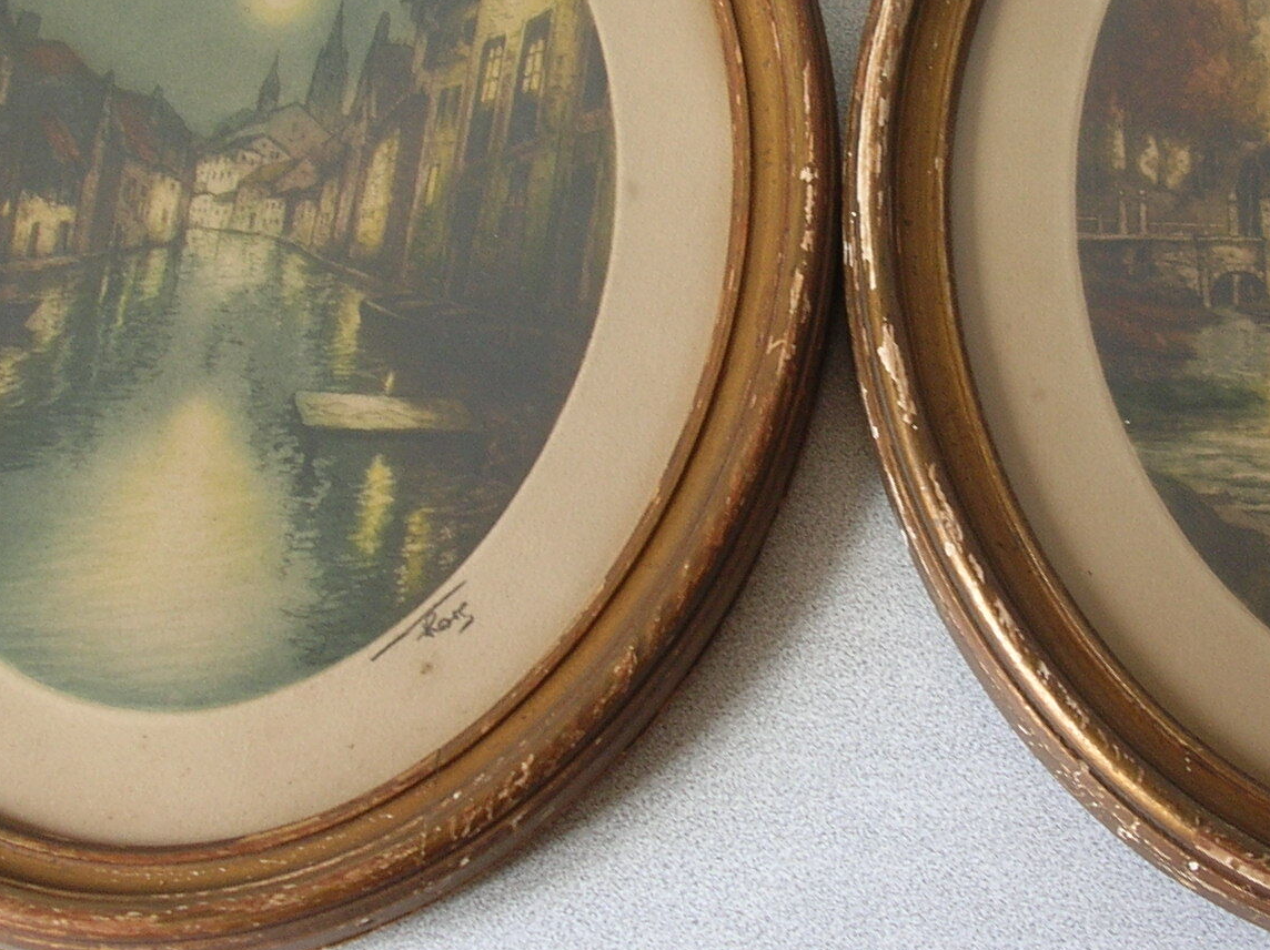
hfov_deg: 27.6
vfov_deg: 20.9
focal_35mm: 70
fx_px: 2566
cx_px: 873
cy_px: 316
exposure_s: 1/16
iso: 50
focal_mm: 5.8
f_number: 2.8
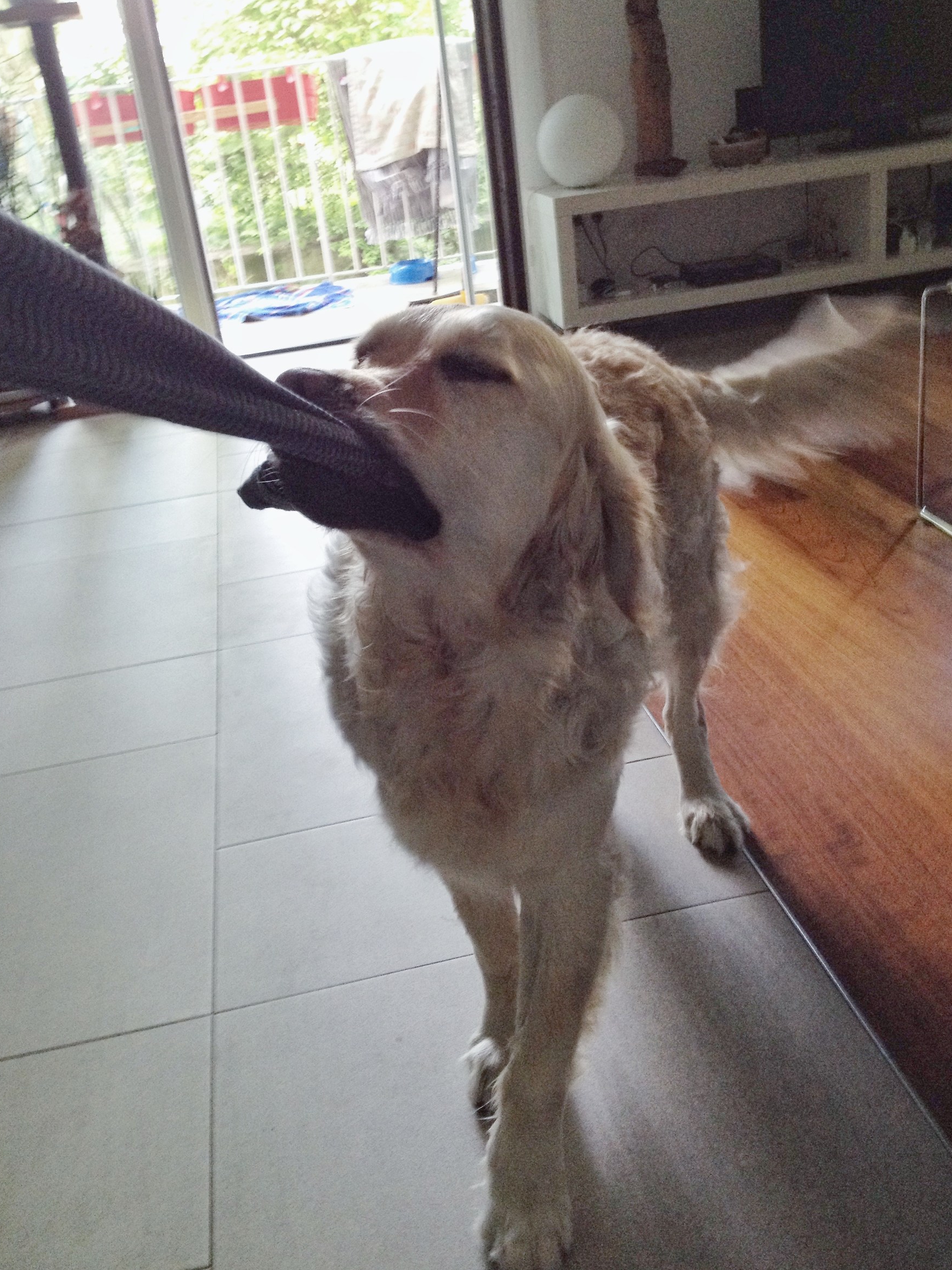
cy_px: 634
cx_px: 466
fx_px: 1320
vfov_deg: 51.4
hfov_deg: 39.7
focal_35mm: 36
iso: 160
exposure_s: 1/20
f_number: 2.4
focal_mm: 4.28
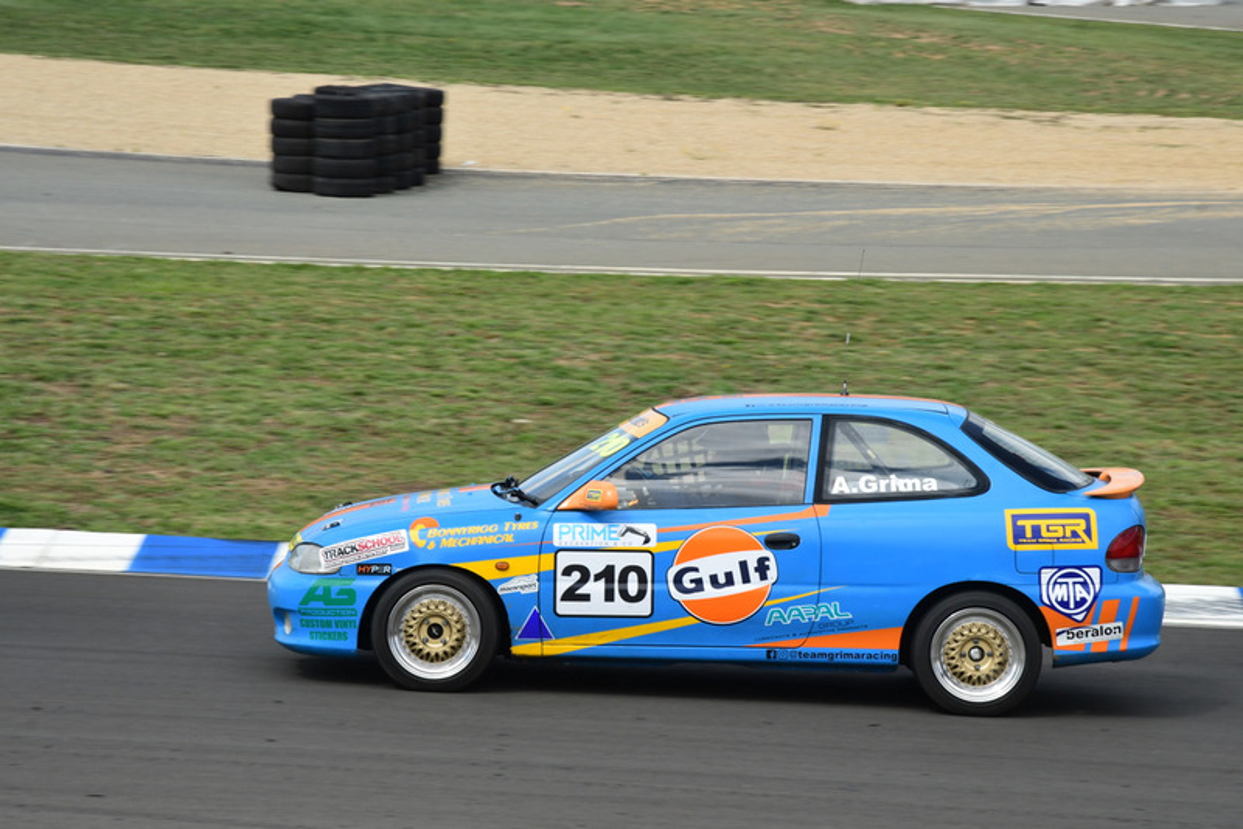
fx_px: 4145
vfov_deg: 11.4
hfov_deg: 17.1
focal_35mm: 120
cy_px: 414
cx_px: 622
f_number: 11
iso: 400
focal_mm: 80
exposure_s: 1/400
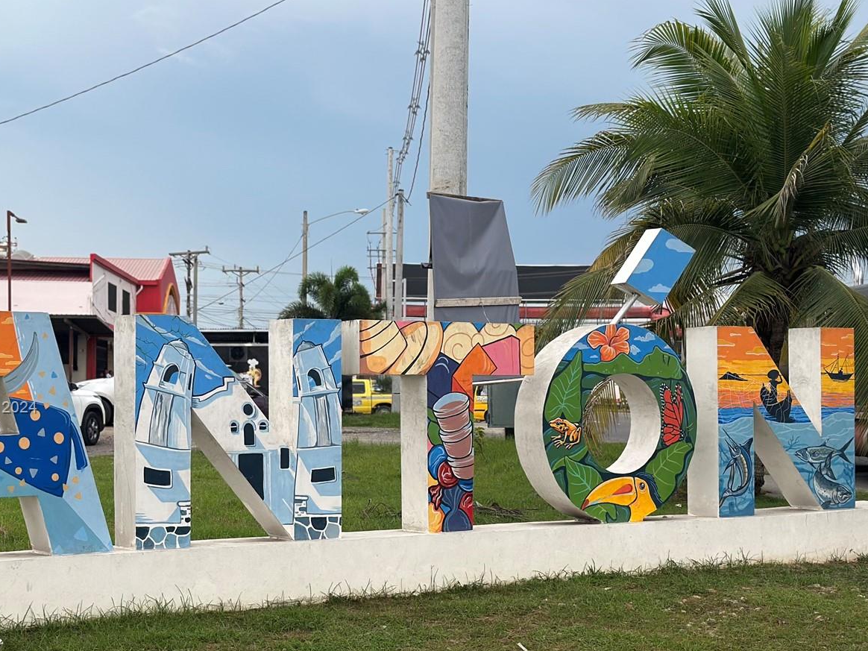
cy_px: 409
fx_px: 1655
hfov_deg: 29.4
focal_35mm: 66
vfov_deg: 22.2
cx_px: 395
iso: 80
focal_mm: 6.86
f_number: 1.78
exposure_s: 1/797
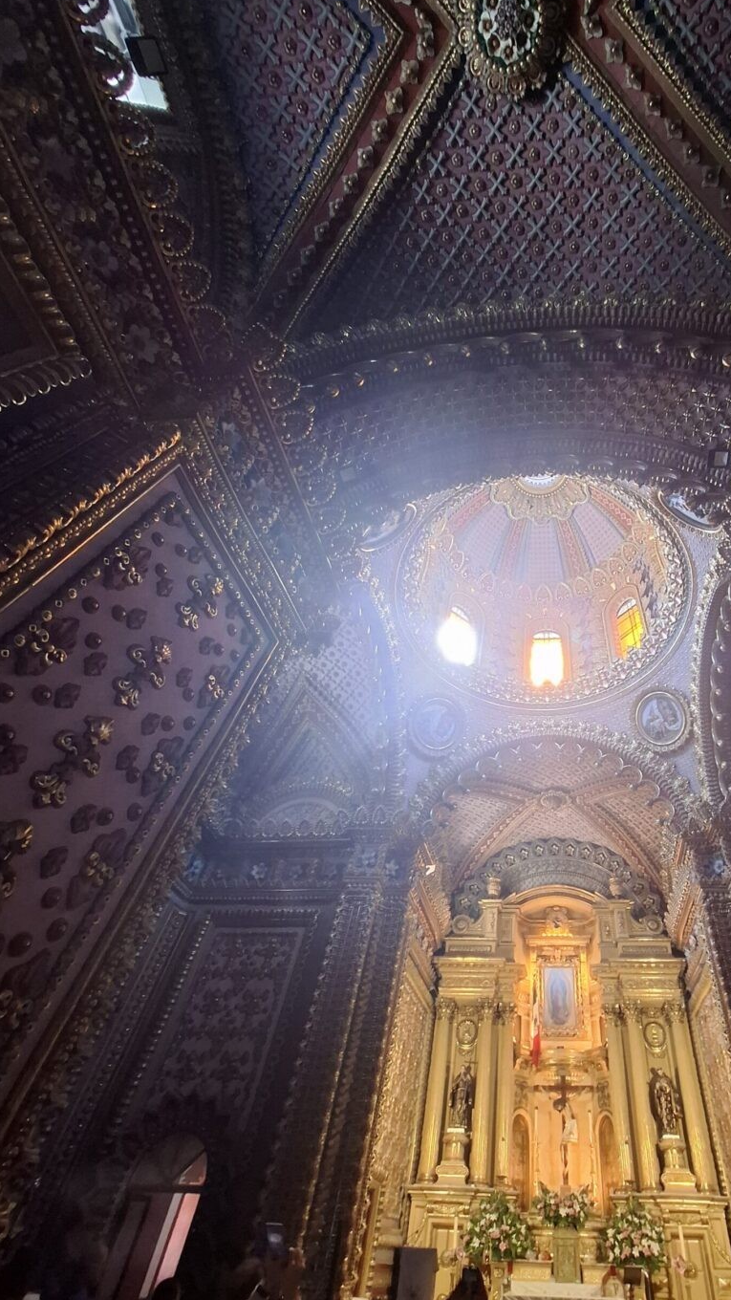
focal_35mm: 15
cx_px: 497
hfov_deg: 68.2
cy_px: 643
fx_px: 517
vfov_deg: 103.0
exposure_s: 1/24
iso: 250
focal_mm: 1.74
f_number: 2.2
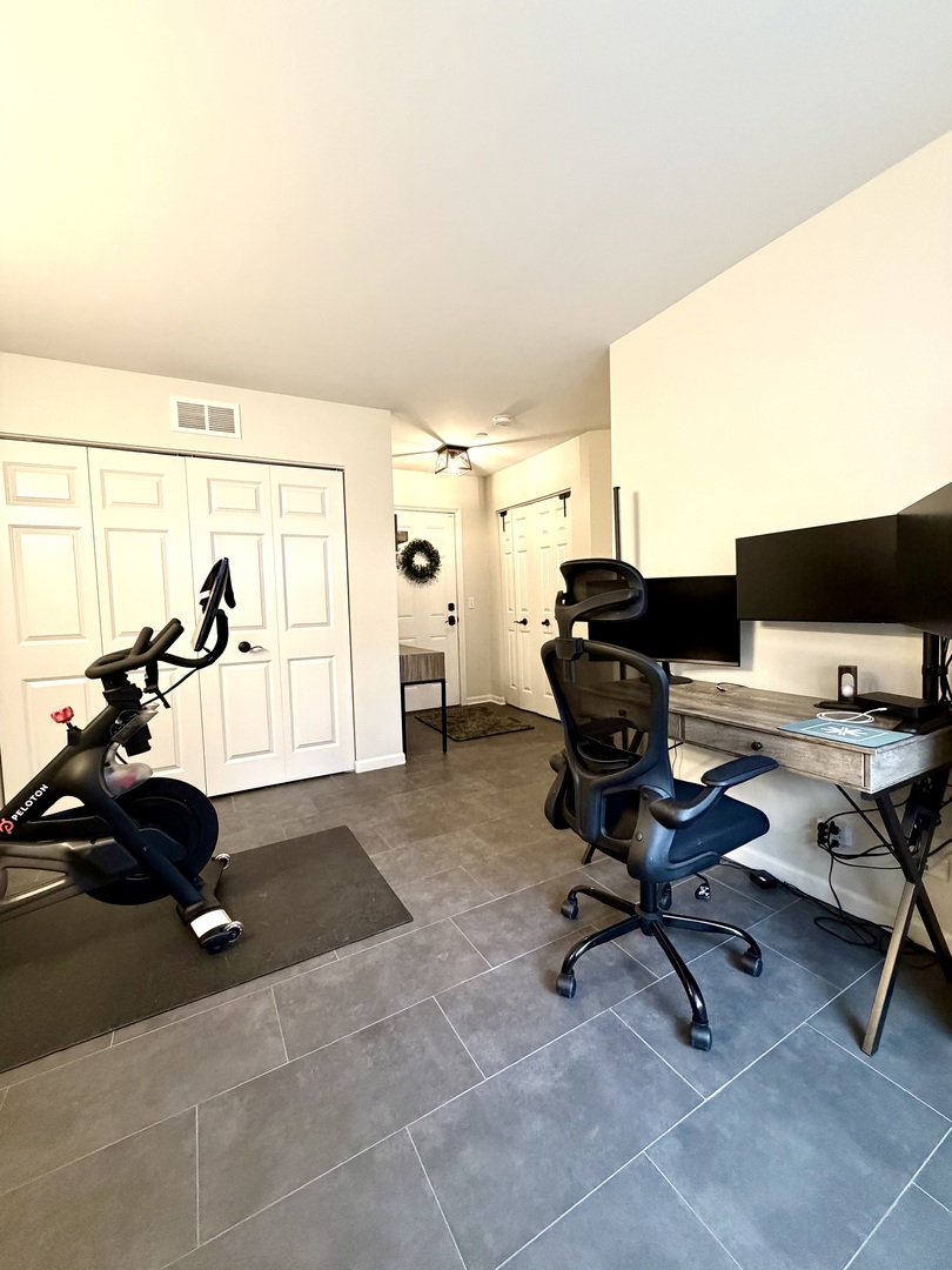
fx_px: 513
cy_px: 635
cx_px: 476
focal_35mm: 14
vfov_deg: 102.1
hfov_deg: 85.7
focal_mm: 2.22
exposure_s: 1/60
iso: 640
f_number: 2.2
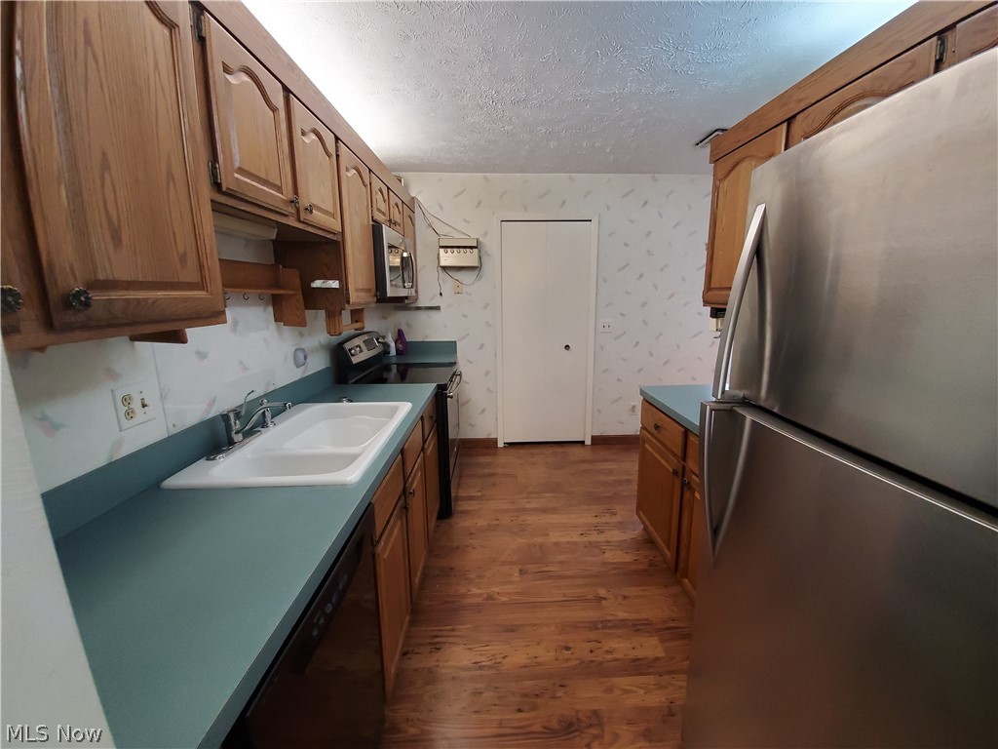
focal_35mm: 13
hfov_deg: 106.2
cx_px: 499
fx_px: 375
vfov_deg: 89.9
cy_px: 374
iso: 320
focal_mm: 1.8
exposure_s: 1/59
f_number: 2.2
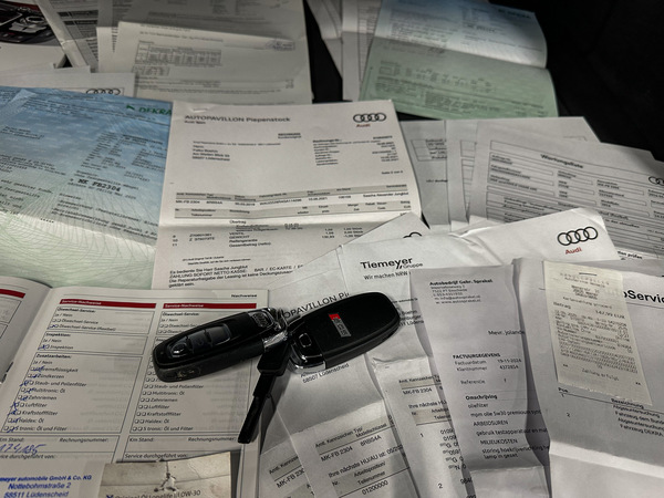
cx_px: 332
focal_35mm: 24
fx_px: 460
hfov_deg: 71.6
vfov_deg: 56.8
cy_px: 249
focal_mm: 6.86
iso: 160
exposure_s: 1/50
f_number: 1.78
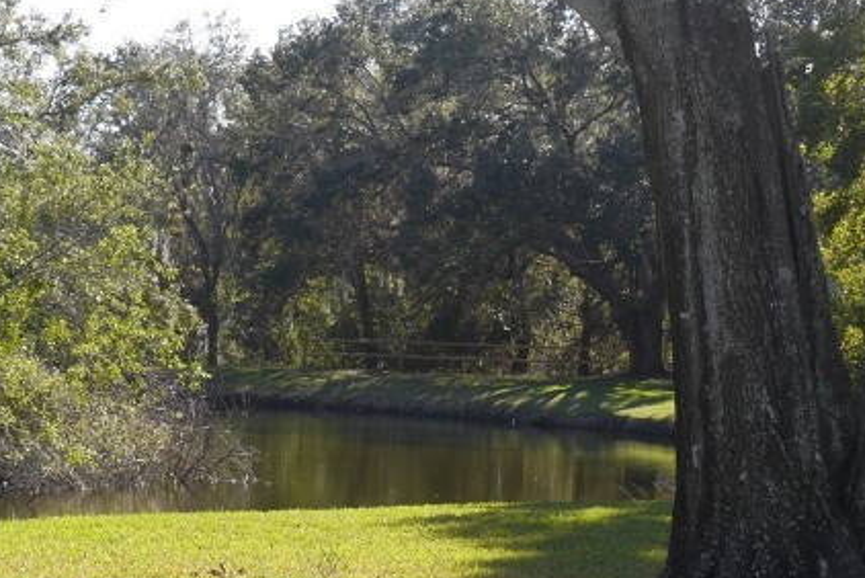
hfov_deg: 17.5
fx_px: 2789
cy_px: 369
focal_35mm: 116
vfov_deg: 11.8
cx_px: 193
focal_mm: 23
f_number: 5.6
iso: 200
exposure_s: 1/320
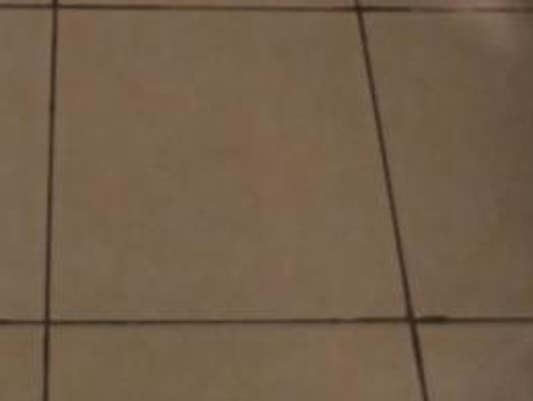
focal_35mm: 74
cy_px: -193
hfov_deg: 25.9
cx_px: 128
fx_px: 1141
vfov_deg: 17.9
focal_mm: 3.94
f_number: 1.9
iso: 3200
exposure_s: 1/13
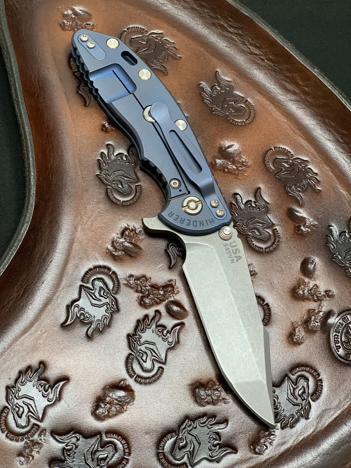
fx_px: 703
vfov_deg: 36.8
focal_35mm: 52
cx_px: 176
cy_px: 234
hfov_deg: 28.0
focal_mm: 6
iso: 125
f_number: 2.4
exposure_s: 1/50
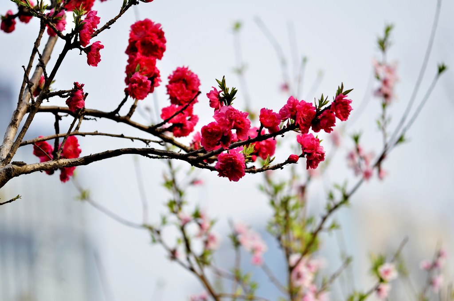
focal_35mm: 225
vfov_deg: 6.1
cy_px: 150
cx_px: 227
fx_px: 2831
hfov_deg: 9.2
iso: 180
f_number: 2.8
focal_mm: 150
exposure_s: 1/1250
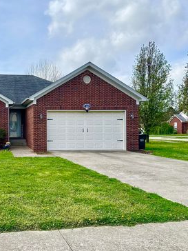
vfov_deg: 55.3
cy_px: 129
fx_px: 239
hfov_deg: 39.8
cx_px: 19
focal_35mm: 33
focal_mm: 6.76
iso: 80
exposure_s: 1/4950
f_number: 1.78
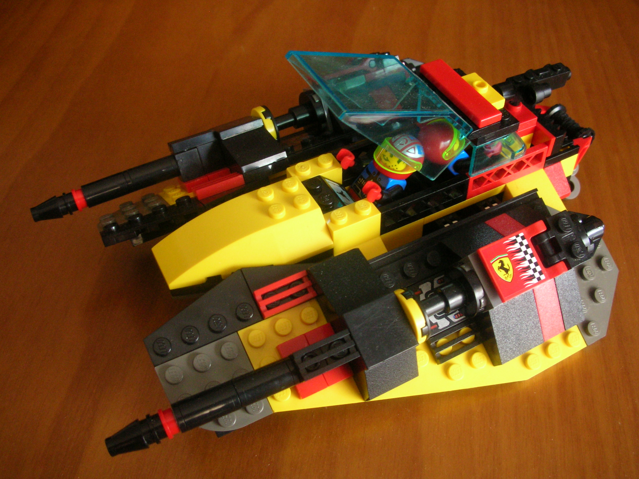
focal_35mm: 35
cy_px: 240
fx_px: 646
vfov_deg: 40.7
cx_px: 320
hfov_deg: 52.6
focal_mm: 5.8
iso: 174
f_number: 3
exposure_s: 1/4.5
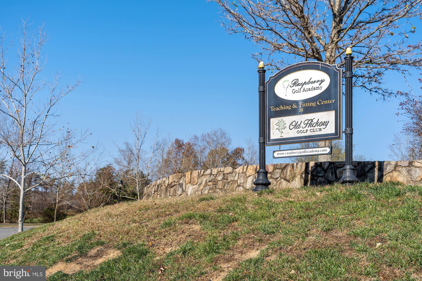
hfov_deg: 47.0
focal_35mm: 41
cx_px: 211
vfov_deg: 32.3
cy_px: 140
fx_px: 485
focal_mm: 41.4
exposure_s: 1/1000
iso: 100
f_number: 5
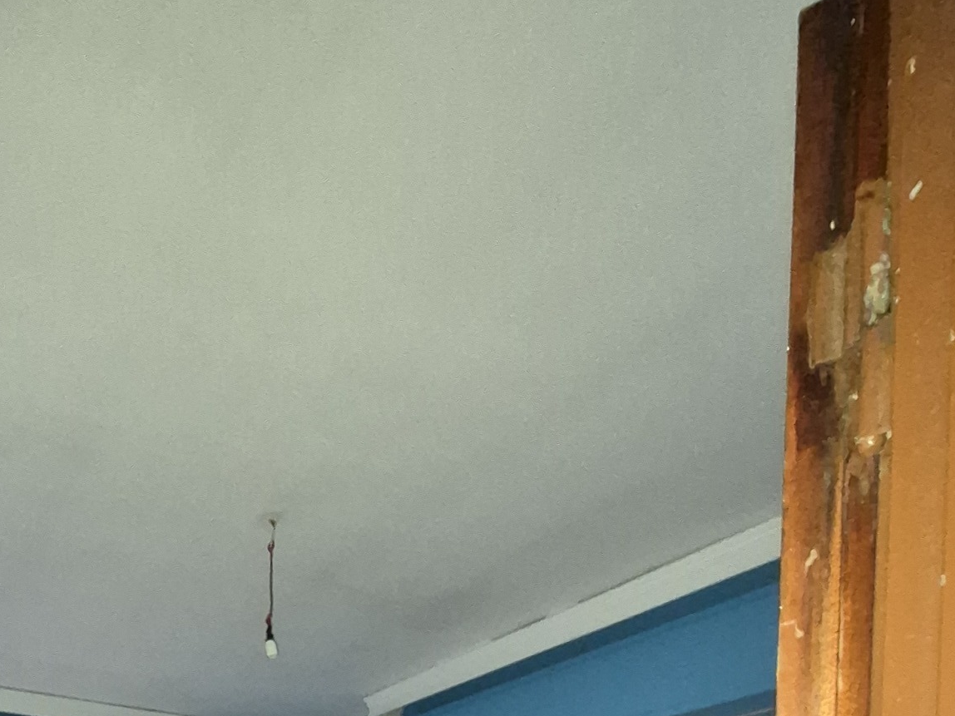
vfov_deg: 33.2
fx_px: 800
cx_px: 191
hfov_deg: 57.1
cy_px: 961
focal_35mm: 29
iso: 640
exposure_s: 1/27
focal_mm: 1.74
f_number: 2.2
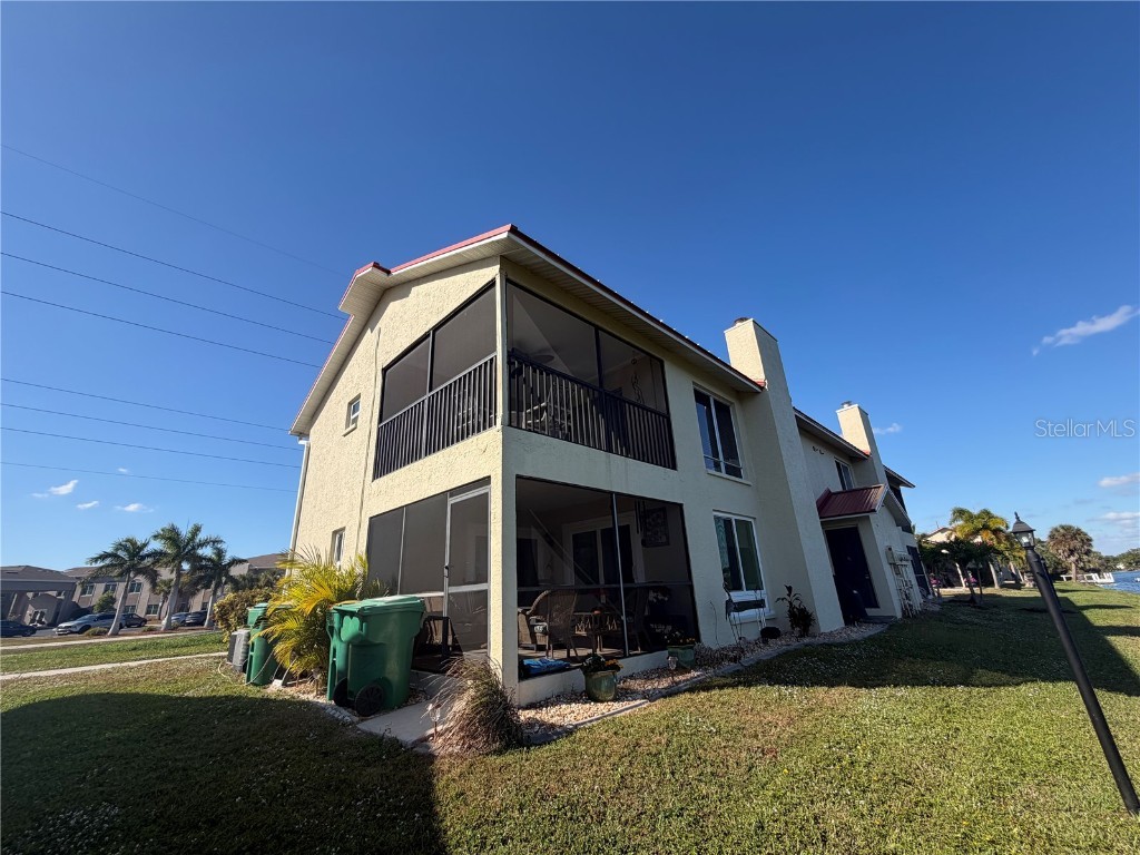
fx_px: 461
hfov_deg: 102.1
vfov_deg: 85.7
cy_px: 428
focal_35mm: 14
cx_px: 570
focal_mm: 2.22
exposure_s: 1/770
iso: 25
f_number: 2.2
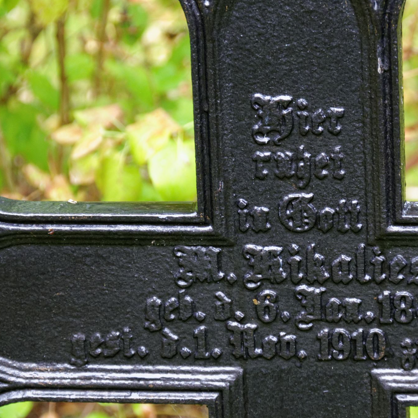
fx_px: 2582
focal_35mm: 189
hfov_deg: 9.2
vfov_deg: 9.3
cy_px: 209
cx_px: 313
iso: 2000
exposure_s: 1/40
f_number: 6.3
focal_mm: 98
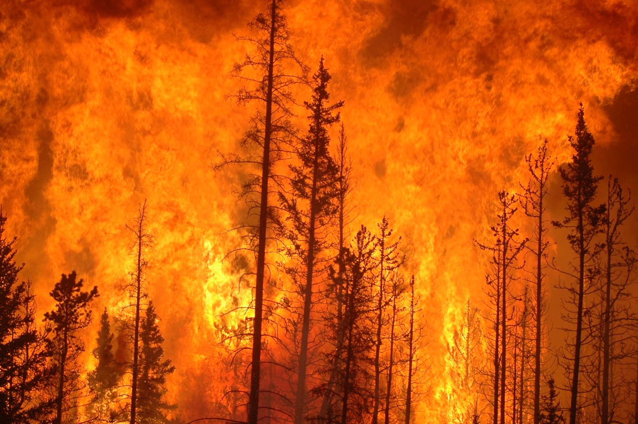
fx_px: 3665
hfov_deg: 9.9
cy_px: 161
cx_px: 298
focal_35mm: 207
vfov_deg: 6.6
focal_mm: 80
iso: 200
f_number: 9
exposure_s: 1/320
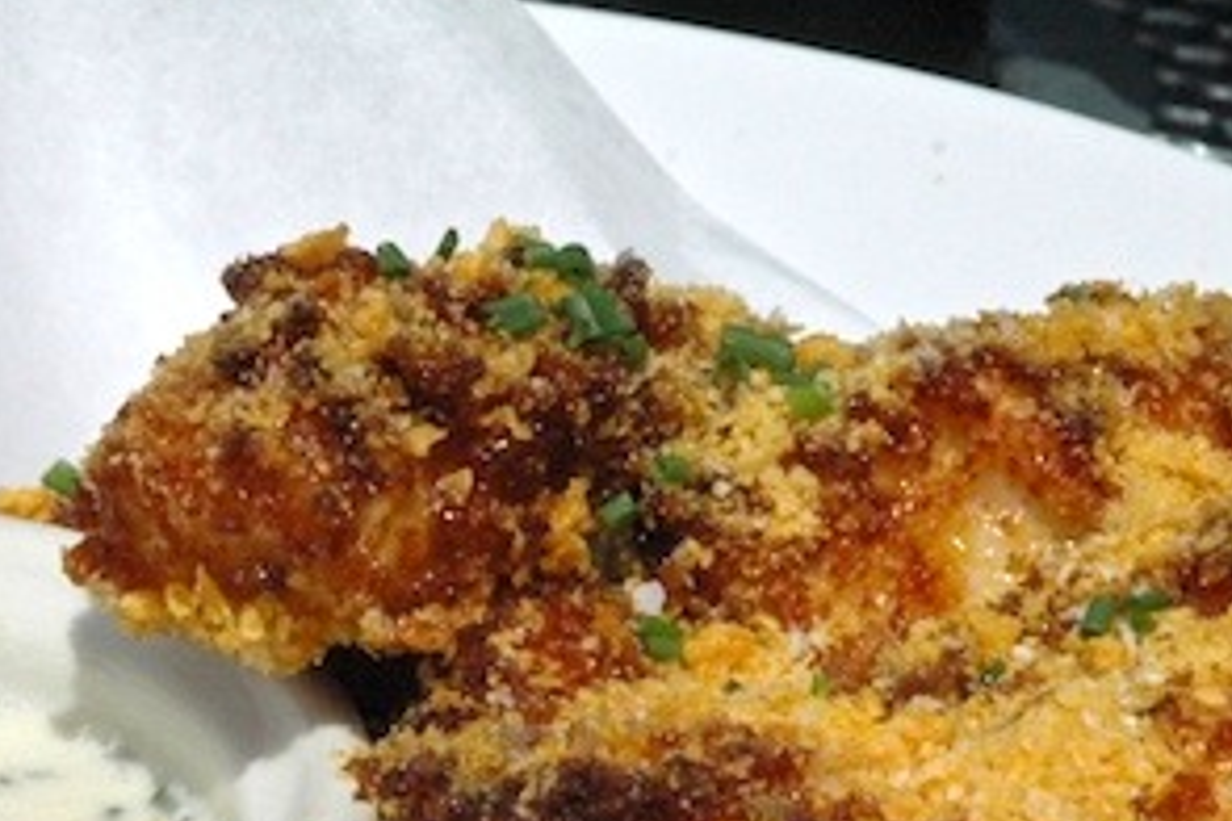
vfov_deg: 6.2
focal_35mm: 221
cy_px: 808
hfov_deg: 9.3
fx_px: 7563
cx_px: 457
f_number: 18
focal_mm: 70
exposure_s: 1/1250
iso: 800
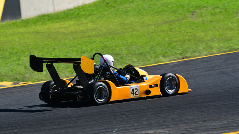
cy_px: 63
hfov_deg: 6.8
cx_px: 119
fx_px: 2003
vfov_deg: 3.8
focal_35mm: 316
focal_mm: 200
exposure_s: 1/640
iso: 500
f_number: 11
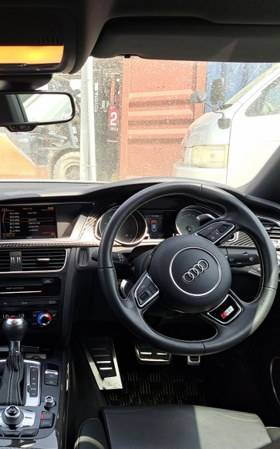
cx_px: 8
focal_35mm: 35
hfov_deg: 33.6
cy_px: 219
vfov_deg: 55.3
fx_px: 427
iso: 50
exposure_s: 1/214
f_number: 1.8
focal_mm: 5.23
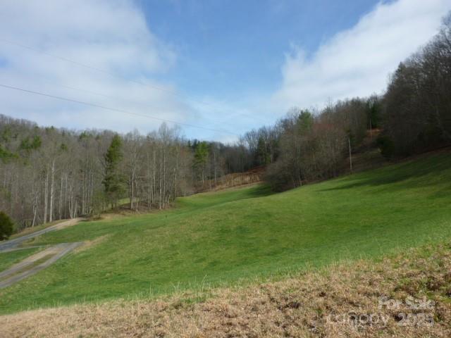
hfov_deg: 69.4
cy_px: 169
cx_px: 226
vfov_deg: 54.9
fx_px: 326
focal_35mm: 25
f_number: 5
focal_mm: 4.1
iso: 80
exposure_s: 1/500
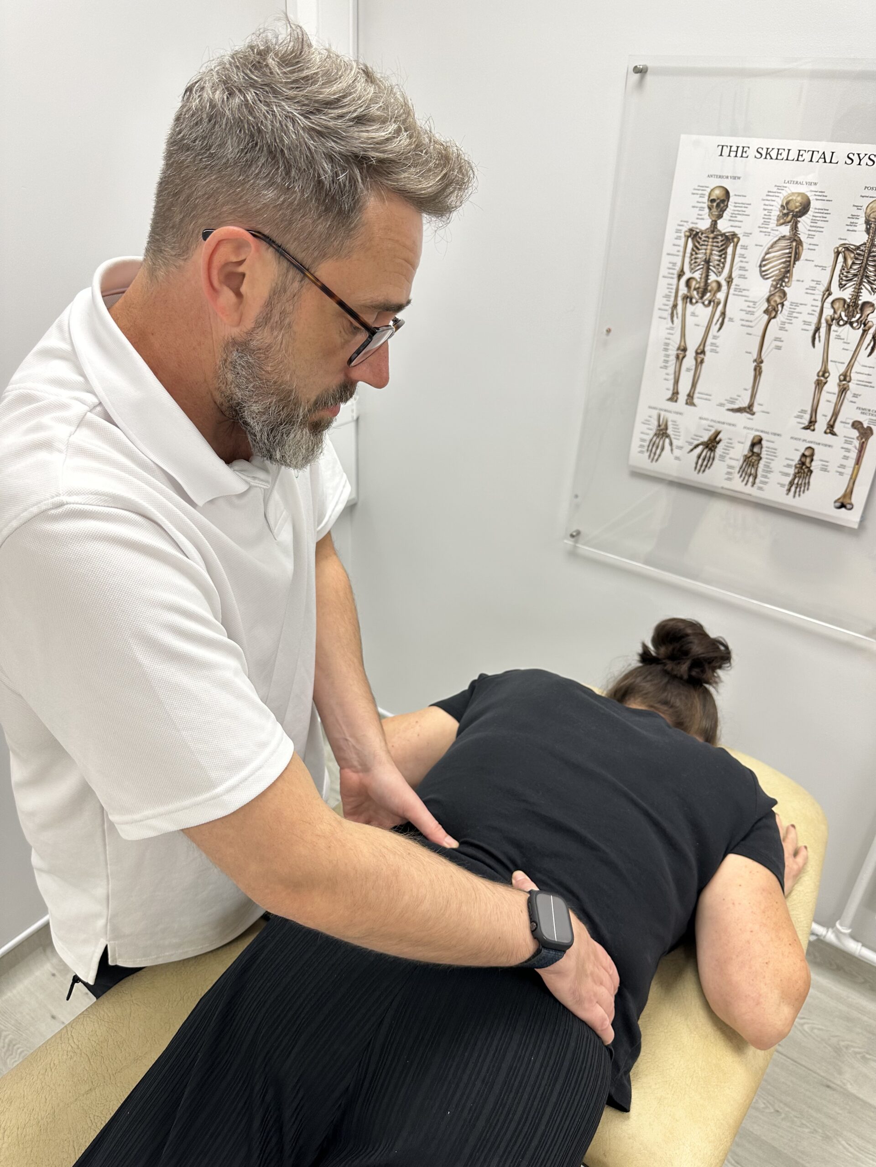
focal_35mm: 24
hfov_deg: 56.8
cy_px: 584
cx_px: 438
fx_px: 810
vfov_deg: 71.6
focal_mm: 6.86
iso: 100
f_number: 1.78
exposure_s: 1/100
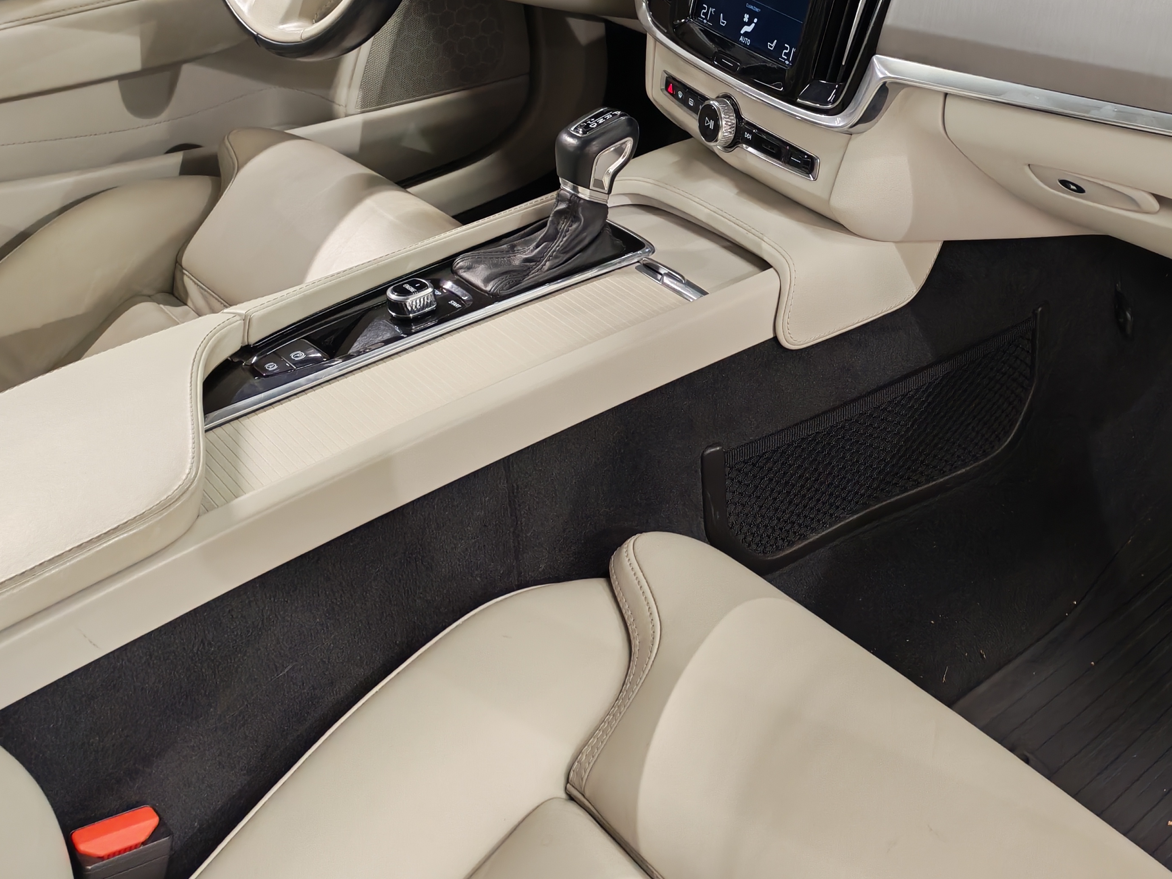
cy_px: 231
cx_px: 817
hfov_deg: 40.5
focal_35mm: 46
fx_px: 1557
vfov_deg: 31.0
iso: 1206
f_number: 1.9
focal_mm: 6.12
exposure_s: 1/50
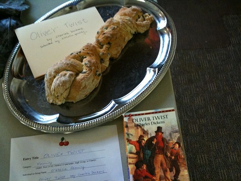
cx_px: 120
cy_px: 90
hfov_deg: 52.6
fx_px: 244
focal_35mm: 35
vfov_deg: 40.7
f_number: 2.8
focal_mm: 3.85
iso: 200
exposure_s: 1/17
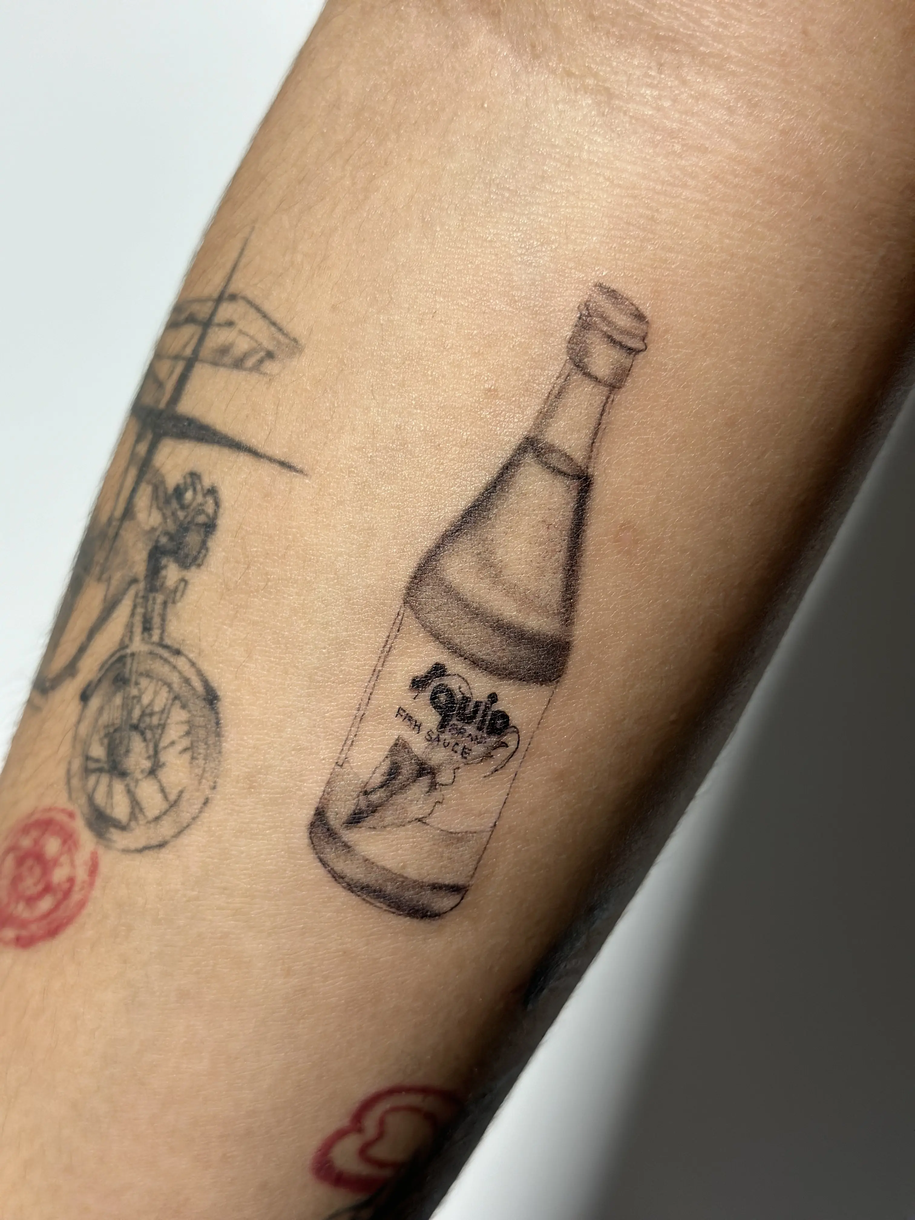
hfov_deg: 30.3
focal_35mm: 48
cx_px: 458
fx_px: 1692
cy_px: 610
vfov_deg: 39.7
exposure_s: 1/60
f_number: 1.78
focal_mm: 6.86
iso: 200
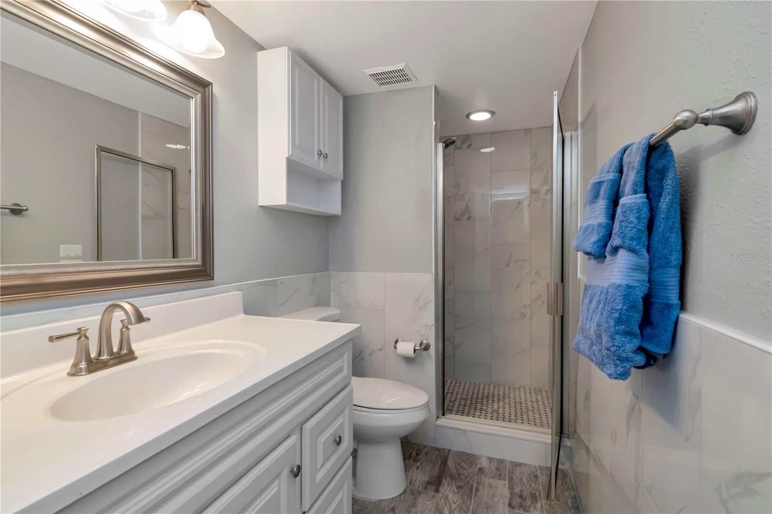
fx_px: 354
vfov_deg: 72.0
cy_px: 257
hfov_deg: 95.0
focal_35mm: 16
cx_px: 386
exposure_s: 1/8
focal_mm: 11
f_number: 10
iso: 640
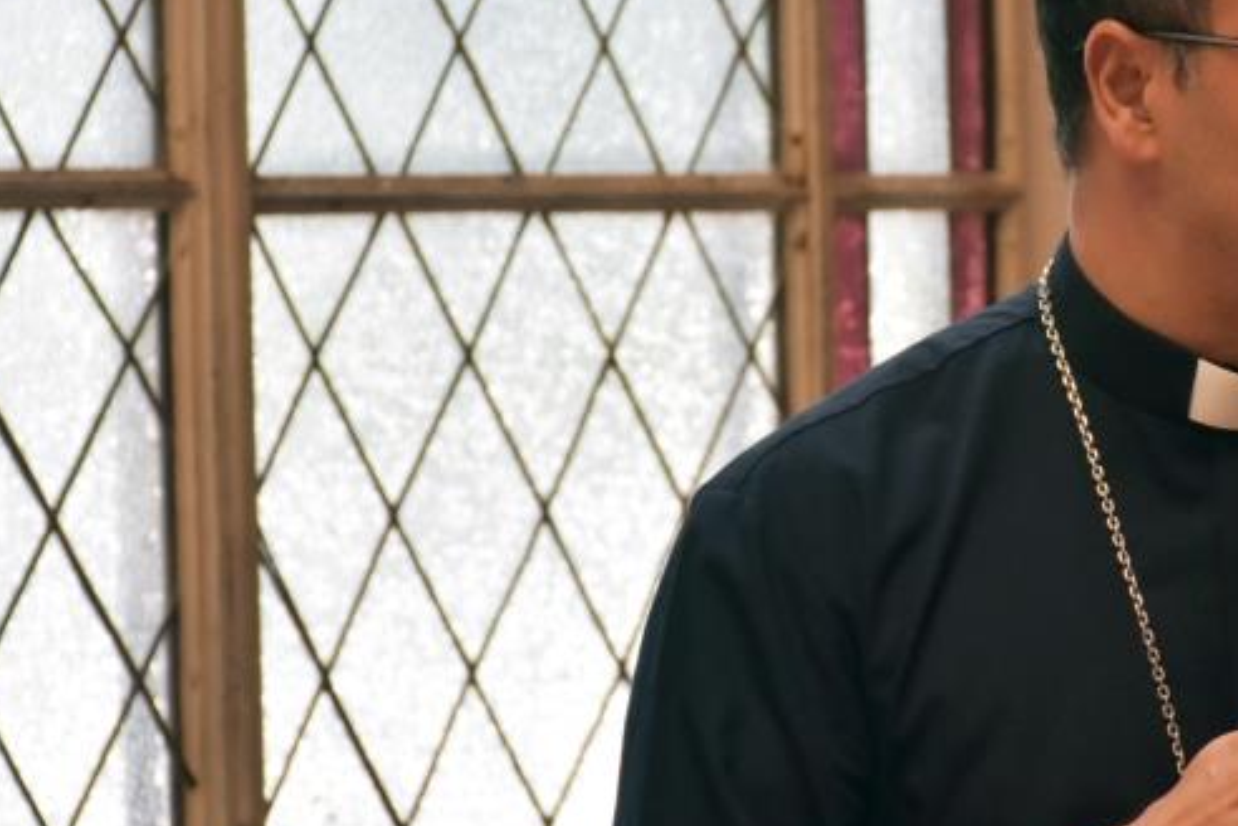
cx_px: 1188
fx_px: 8597
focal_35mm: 250
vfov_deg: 5.5
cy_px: 427
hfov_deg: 8.2
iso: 1250
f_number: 7.1
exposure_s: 1/200
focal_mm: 80
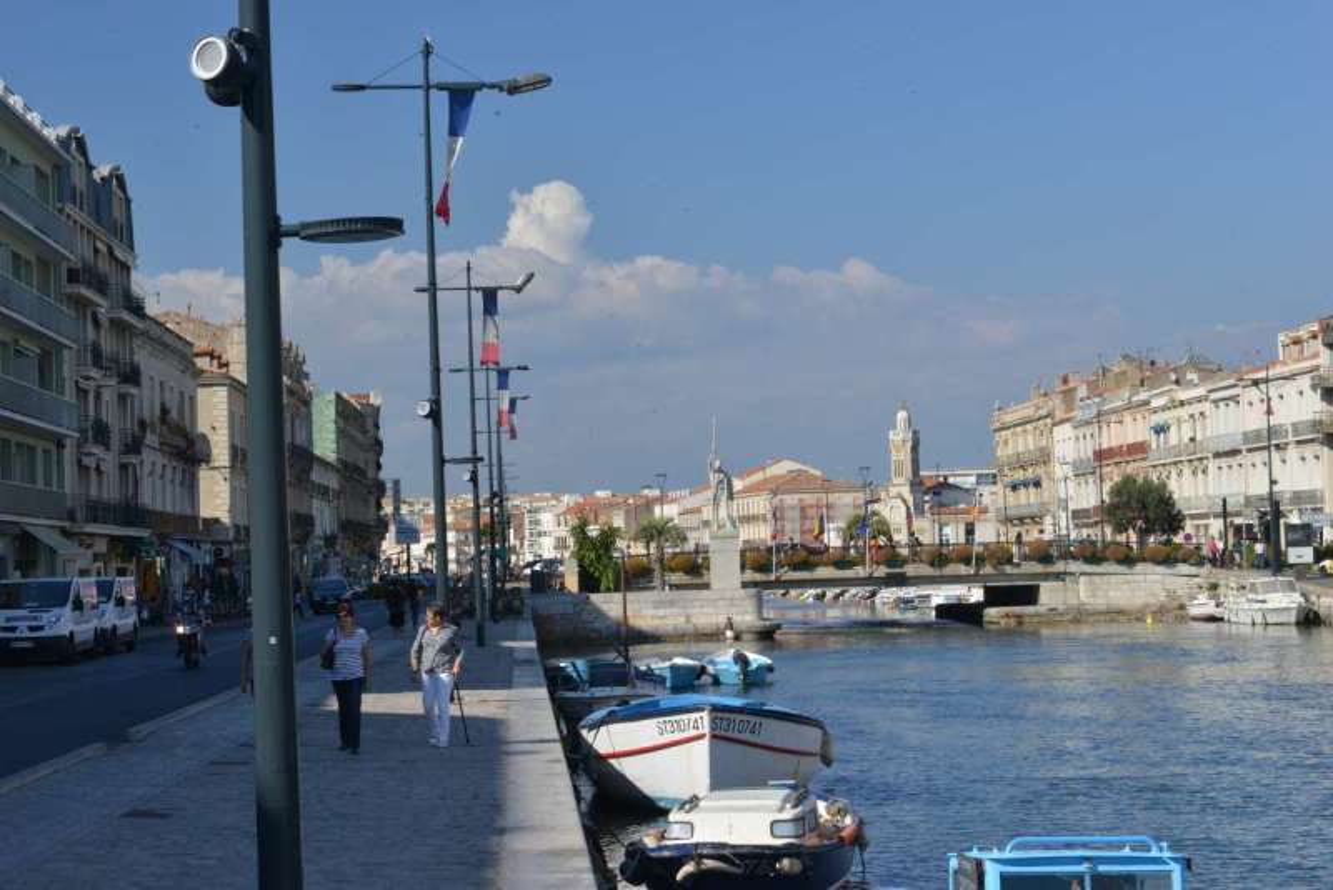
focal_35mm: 70
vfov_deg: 19.5
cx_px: 666
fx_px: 2593
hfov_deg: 28.8
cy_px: 445
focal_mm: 70
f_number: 22
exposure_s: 1/160
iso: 1000
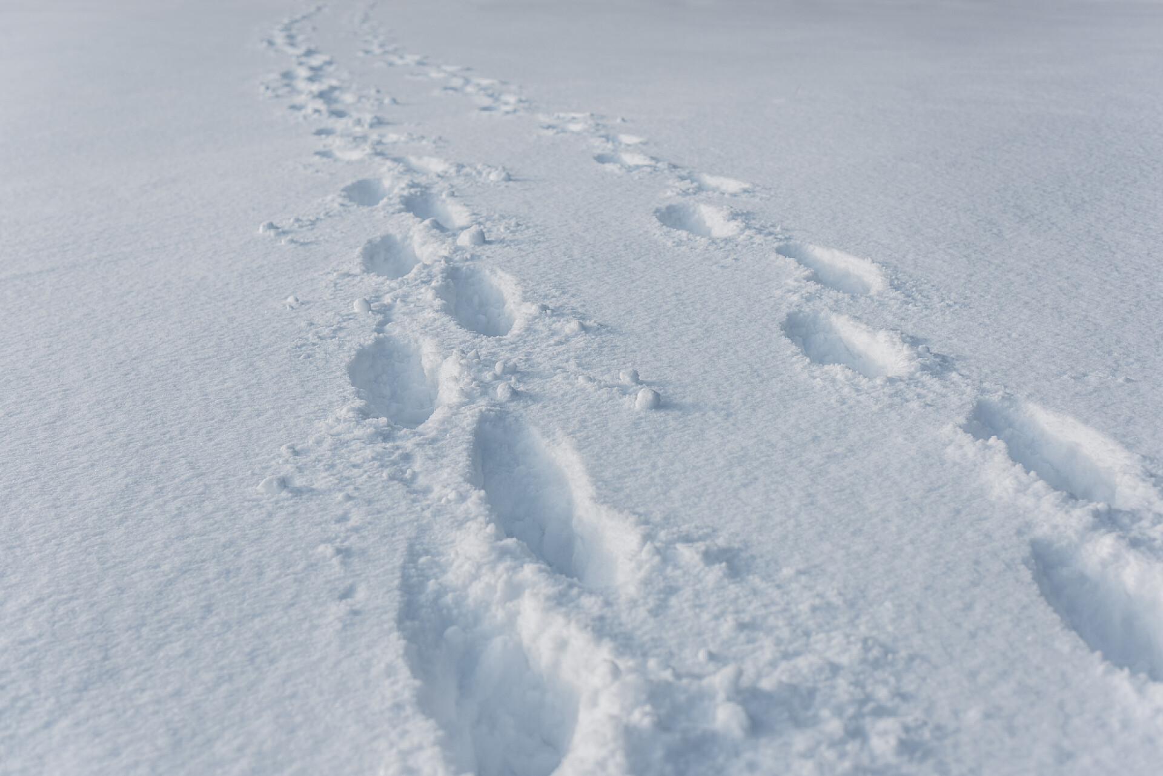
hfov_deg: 39.6
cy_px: 388
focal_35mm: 50
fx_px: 1616
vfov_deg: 27.0
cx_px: 582
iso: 100
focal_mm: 50
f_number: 4
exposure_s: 1/640
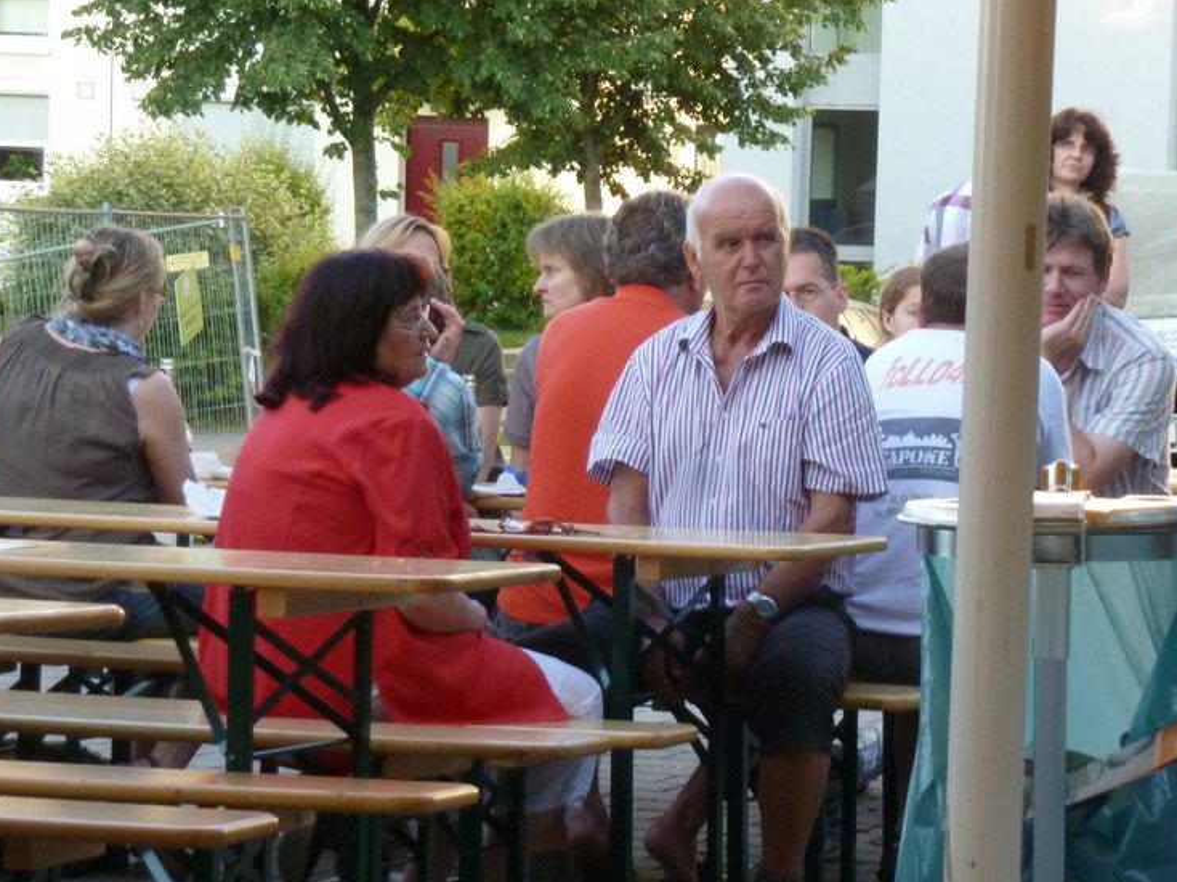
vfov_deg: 9.6
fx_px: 5235
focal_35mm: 154
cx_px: 709
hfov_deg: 12.8
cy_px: 496
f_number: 5.1
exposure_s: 1/80
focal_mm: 20.2
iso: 400
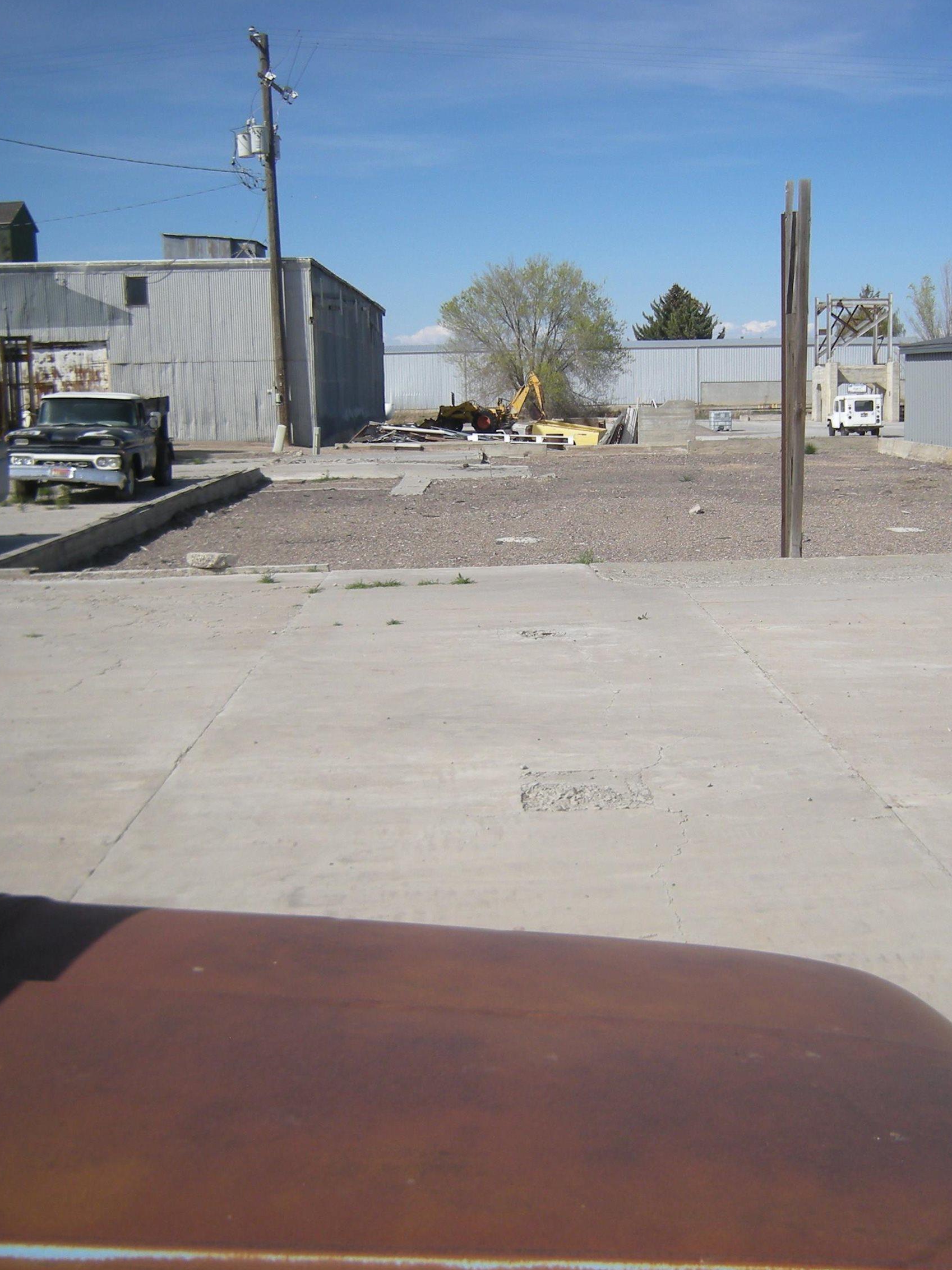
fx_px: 1393
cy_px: 632
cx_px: 539
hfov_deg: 37.7
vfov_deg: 49.0
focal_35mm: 38
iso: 64
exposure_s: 1/400
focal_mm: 4.7
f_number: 5.6
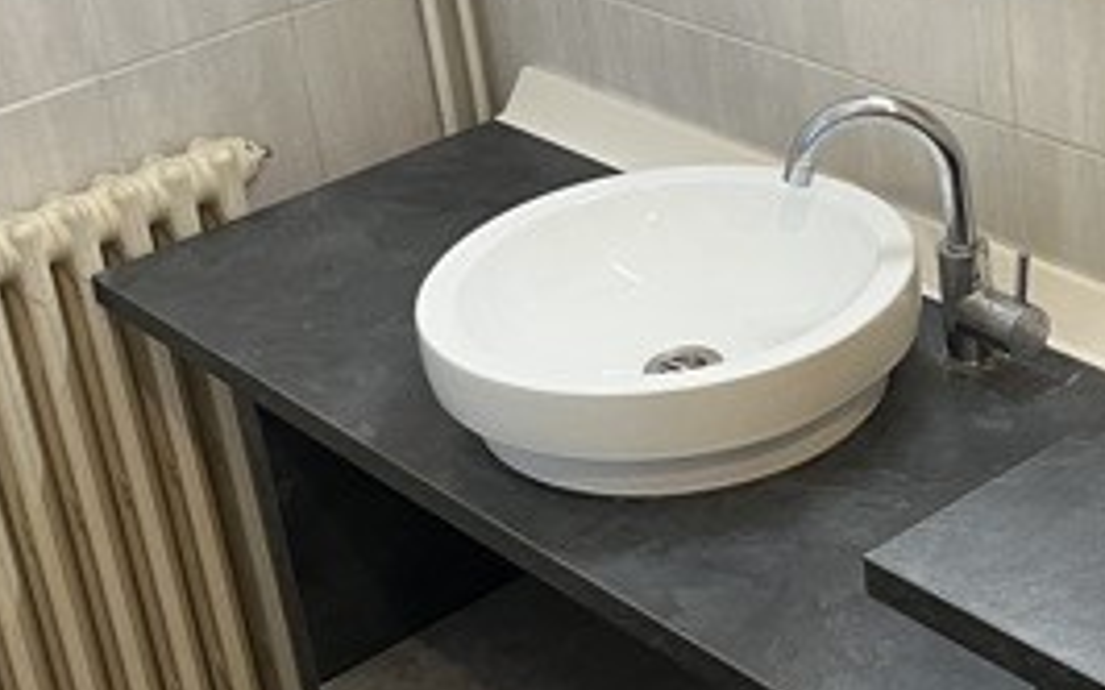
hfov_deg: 24.2
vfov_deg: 15.7
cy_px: 187
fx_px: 2498
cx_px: 1001
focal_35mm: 83
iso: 160
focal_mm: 5.1
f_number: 1.6
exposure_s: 1/50
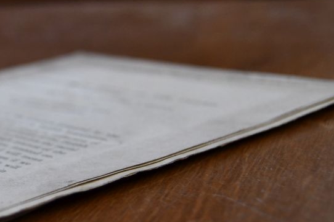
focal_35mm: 93
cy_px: 93
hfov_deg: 20.8
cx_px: -37
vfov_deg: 14.7
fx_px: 863
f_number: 3.8
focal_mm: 24
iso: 800
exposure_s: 1/250
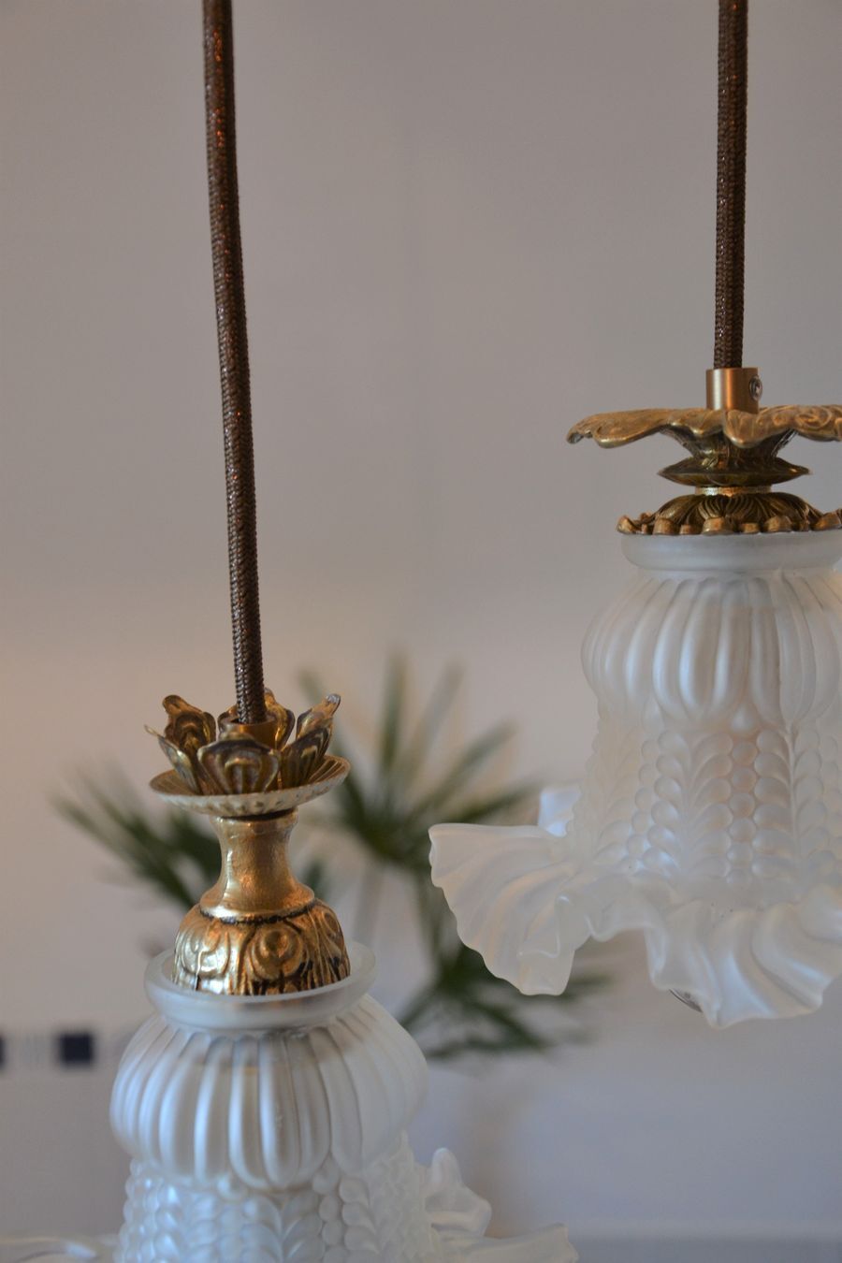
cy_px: 632
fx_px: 2105
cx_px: 421
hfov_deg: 22.6
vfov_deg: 33.4
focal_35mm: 60
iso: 720
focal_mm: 40
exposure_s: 1/60
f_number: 4.5
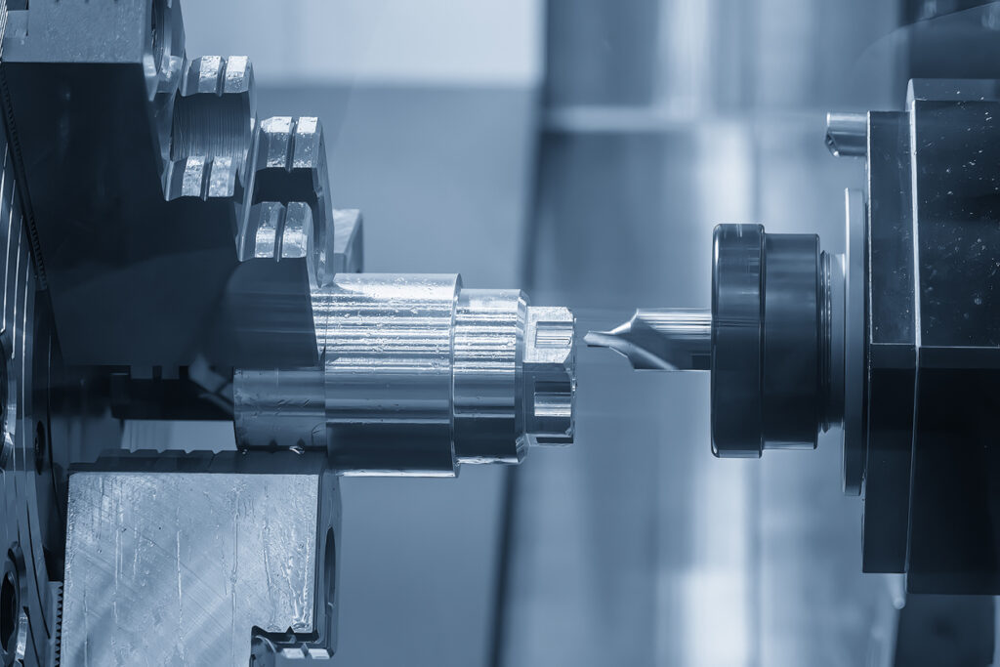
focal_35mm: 75
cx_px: 500
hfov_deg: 27.0
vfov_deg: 18.2
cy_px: 334
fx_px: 2083
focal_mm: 50
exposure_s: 1/250
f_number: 4.5
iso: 1250
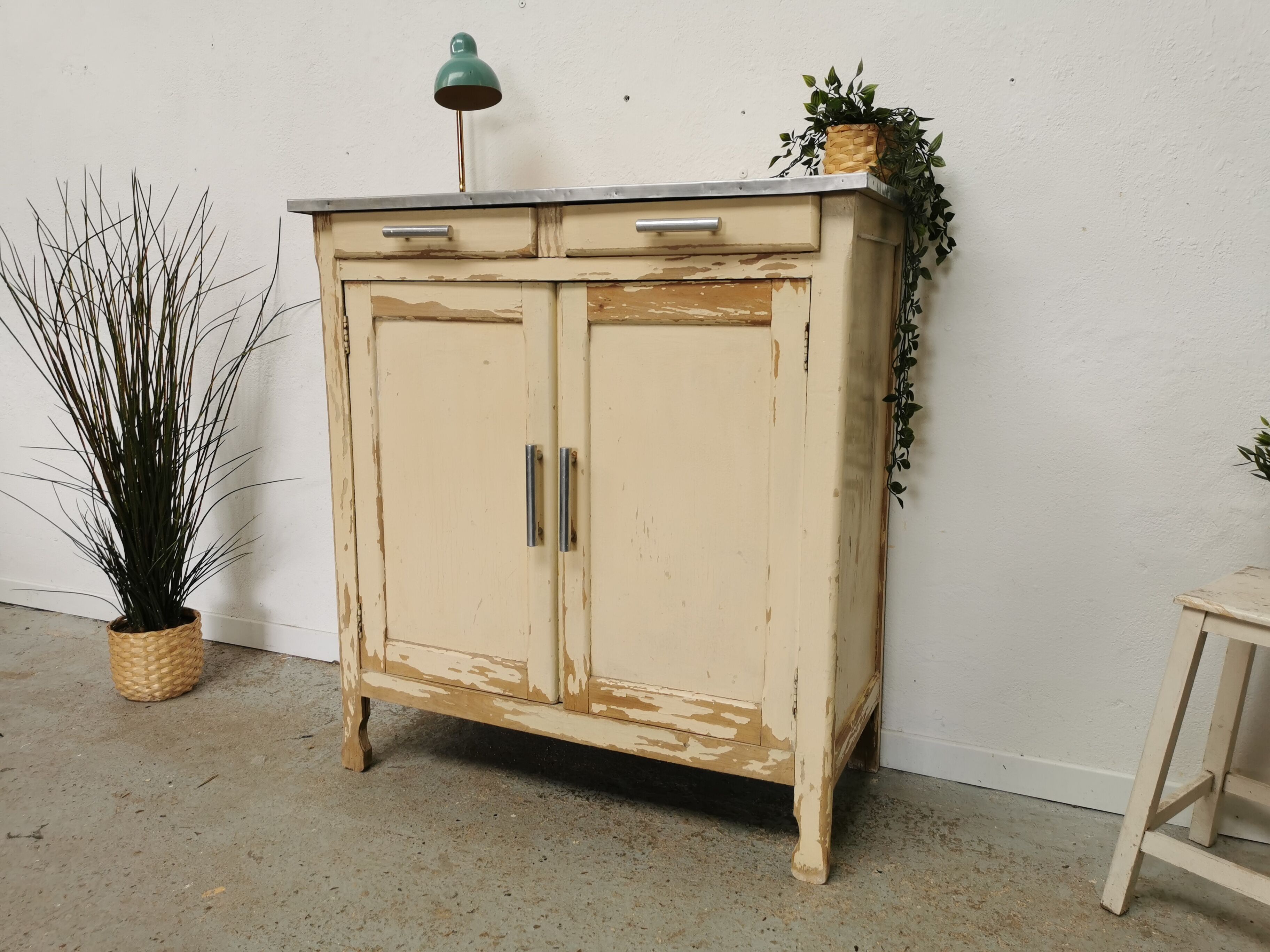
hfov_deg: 65.3
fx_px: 991
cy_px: 476
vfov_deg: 51.4
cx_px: 635
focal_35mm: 27
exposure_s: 1/100
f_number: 1.8
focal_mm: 5.58
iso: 50
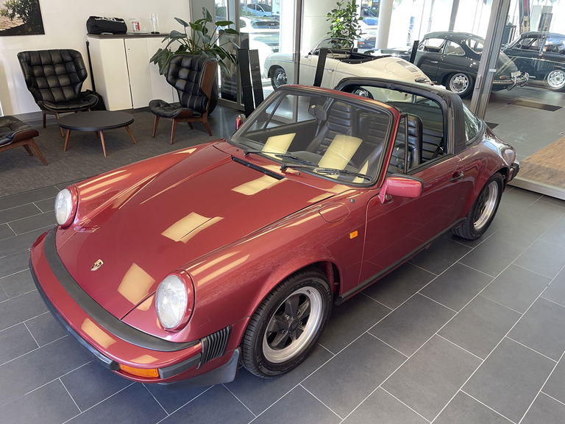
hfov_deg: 69.4
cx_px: 282
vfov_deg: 54.9
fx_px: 408
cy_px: 212
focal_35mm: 25
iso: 125
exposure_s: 1/95
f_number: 1.6
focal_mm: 5.1
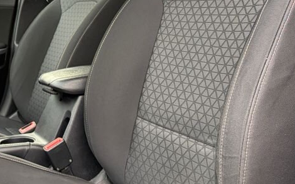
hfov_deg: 32.1
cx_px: 23
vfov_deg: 21.0
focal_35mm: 60
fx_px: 482
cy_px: 5
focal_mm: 5.96
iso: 125
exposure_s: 1/172
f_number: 1.6
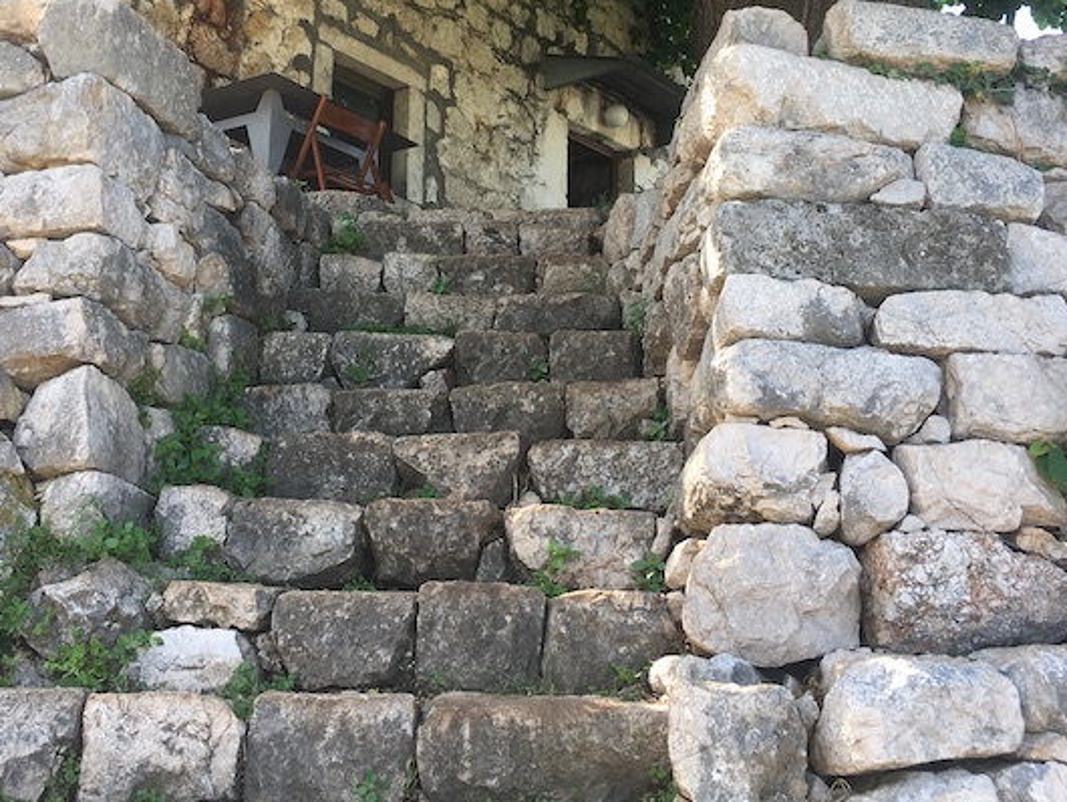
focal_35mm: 41
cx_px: 489
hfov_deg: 45.7
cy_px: 321
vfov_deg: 35.0
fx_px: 1264
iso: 25
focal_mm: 4.15
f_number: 2.2
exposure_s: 1/166
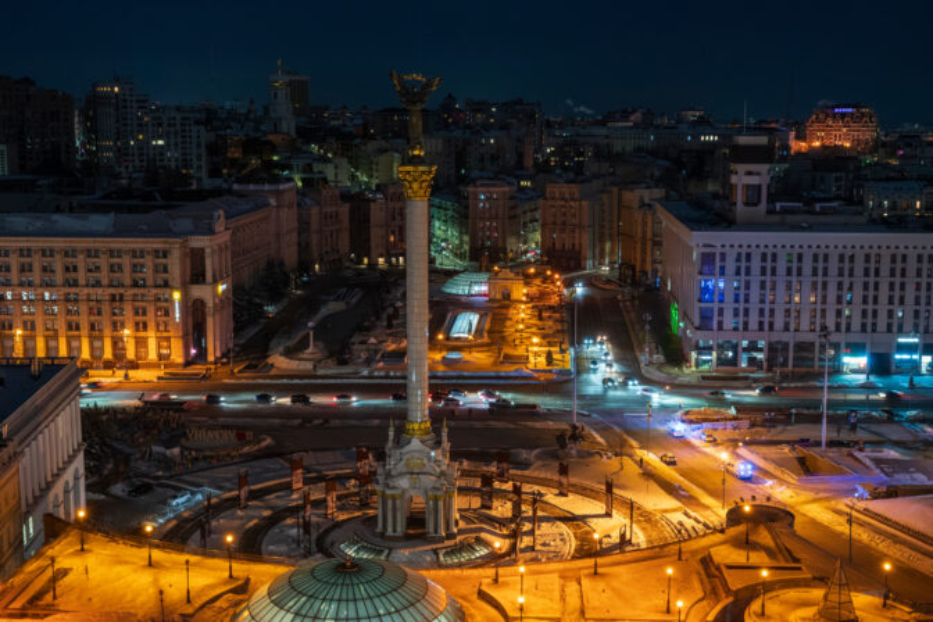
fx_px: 1192
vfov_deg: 29.2
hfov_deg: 42.7
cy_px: 311
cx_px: 466
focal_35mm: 46
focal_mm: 46
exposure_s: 1/8
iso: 6400
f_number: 6.3
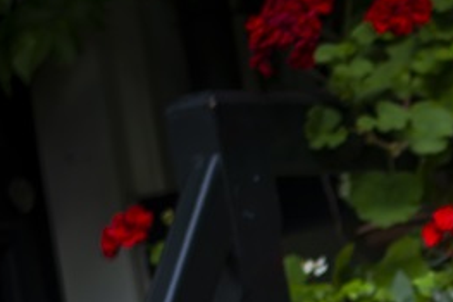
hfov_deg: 6.5
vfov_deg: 4.4
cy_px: 575
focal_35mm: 308
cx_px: 815
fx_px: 3873
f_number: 2.5
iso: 200
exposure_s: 1/800
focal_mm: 50
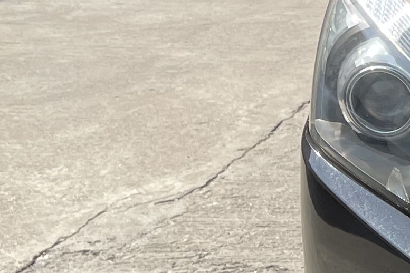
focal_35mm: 135
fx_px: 1537
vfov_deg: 10.1
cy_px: 54
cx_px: 977
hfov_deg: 12.2
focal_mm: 5.1
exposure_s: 1/1642
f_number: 1.6
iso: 32
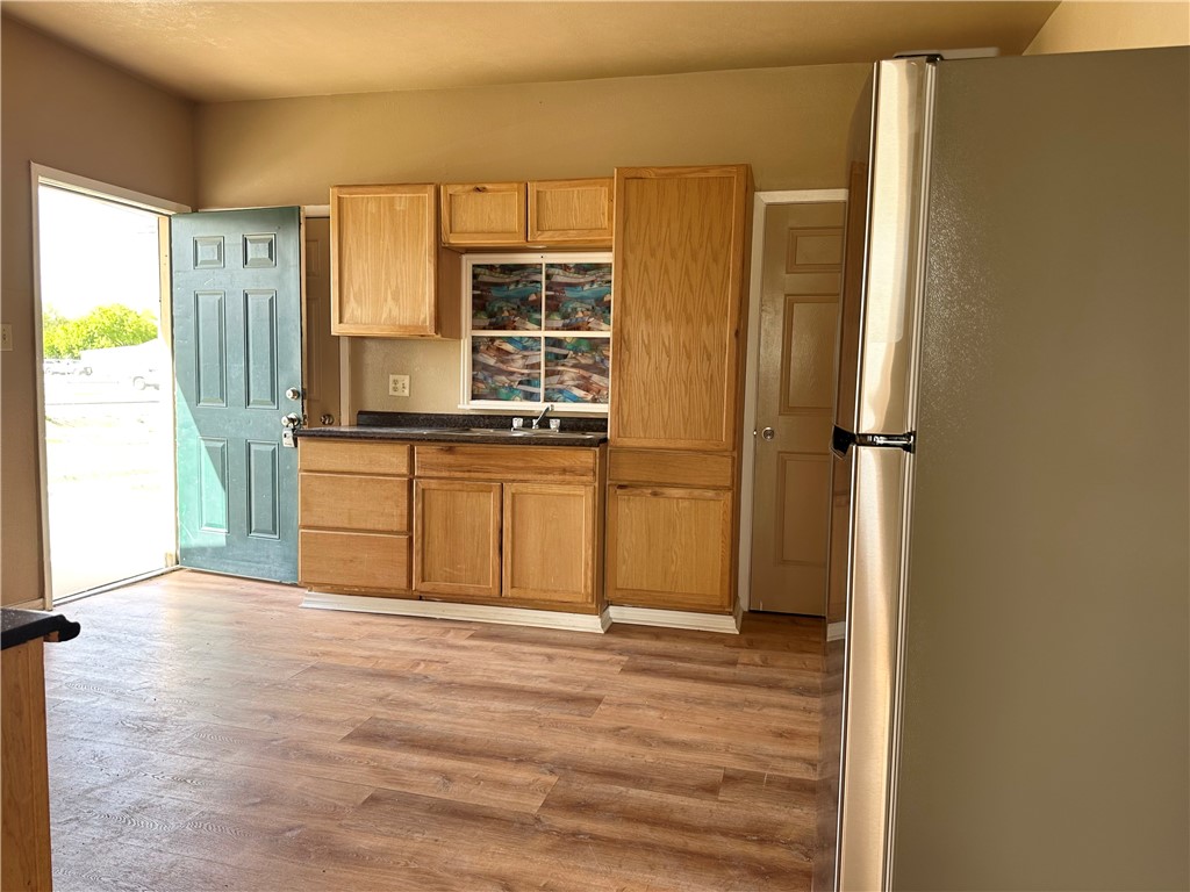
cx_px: 595
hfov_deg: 71.6
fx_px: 825
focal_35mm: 24
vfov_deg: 56.8
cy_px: 446
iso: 80
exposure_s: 1/121
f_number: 1.78
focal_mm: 6.86
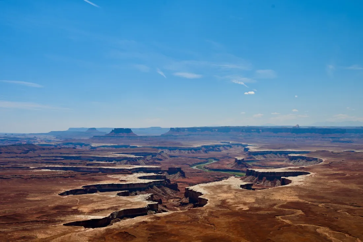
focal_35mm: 40
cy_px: 121
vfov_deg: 33.4
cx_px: 182
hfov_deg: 48.4
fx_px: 403
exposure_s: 1/250
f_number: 8
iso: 100
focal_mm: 40
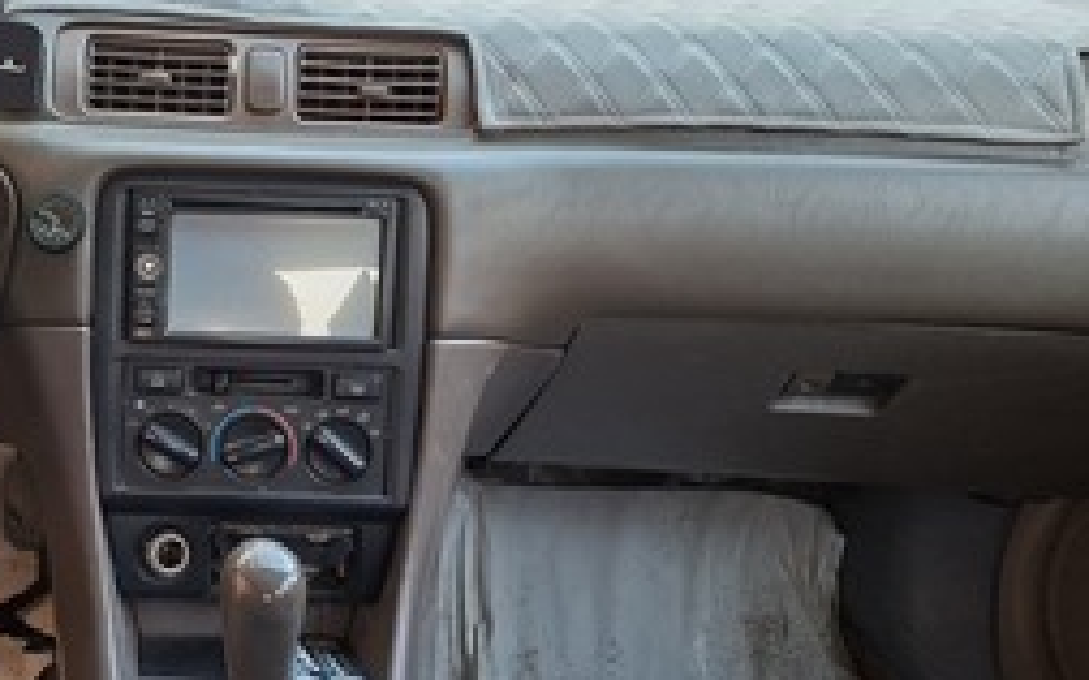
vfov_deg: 29.2
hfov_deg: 42.4
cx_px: 161
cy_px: 394
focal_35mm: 44
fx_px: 1306
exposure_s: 1/100
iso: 160
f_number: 1.8
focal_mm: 5.54
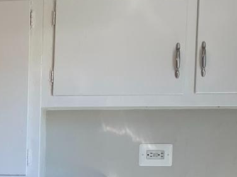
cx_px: -129
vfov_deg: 10.2
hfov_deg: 13.1
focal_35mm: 142
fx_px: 972
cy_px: 248
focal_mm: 4.25
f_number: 1.8
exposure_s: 1/121
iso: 50
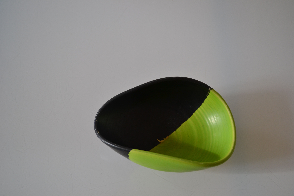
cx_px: 147
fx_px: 318
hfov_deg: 49.6
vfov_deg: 34.2
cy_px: 98
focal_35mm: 39
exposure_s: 1/30
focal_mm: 26
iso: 400
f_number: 4.2
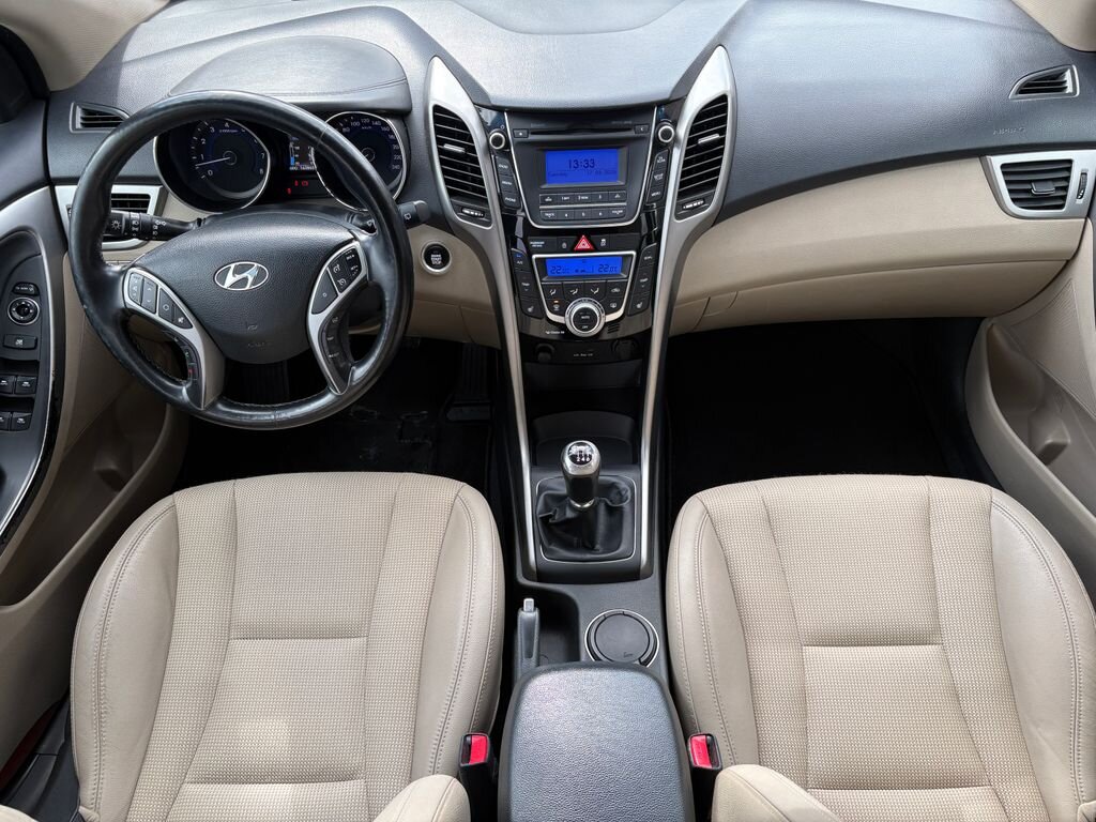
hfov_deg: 67.3
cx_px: 548
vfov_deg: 53.1
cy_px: 411
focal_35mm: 26
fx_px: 823
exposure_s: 1/154
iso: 40
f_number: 1.6
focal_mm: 5.96
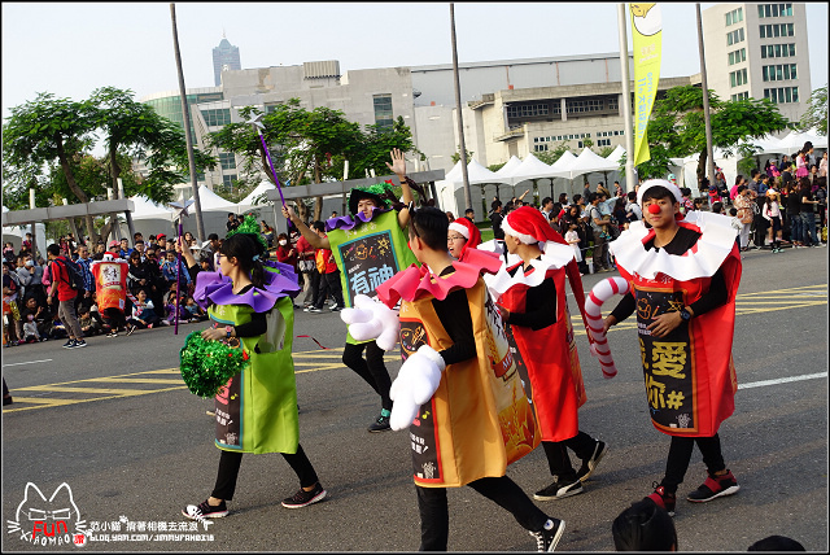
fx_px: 992
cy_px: 278
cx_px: 415
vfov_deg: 31.3
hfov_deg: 45.4
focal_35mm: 43
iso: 125
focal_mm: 15.74
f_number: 4
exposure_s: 1/320
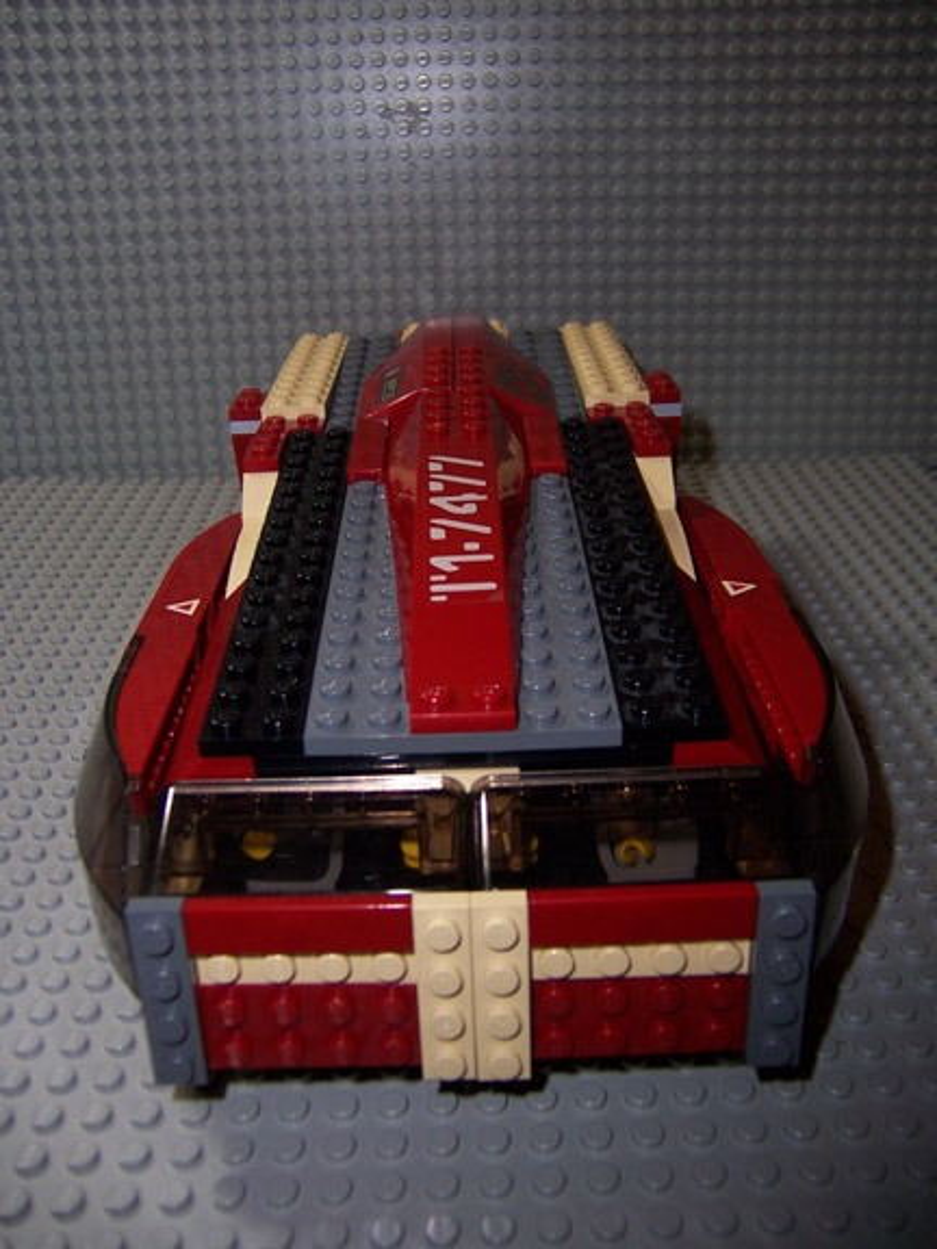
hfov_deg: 42.9
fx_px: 1191
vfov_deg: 55.4
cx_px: 468
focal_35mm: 33
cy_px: 624
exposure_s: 1/60
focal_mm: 5.5
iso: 80
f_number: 2.8
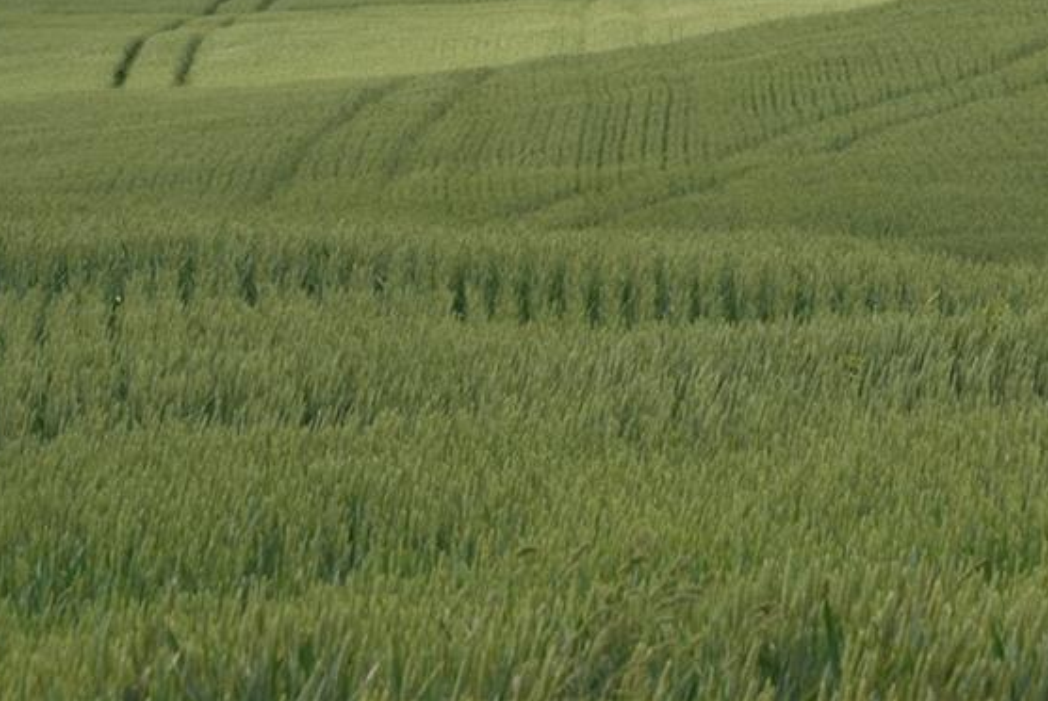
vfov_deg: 5.7
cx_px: 1152
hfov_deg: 8.6
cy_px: -305
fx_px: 6919
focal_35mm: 237
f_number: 7.1
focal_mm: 55
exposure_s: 1/200
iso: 100
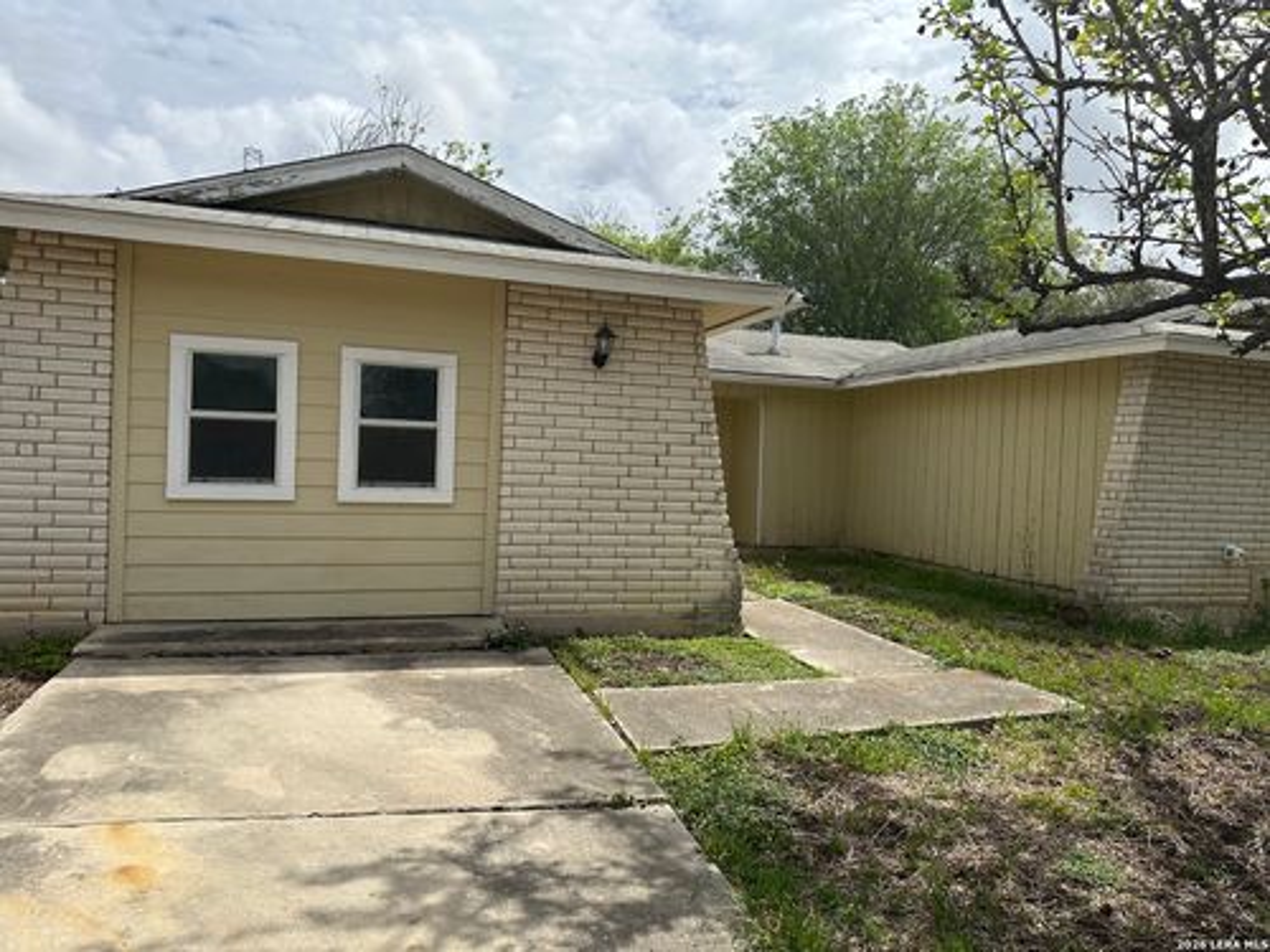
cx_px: 635
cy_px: 476
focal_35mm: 24
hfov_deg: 71.6
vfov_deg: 56.8
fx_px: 881
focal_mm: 6.86
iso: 80
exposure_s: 1/6211
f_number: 1.78
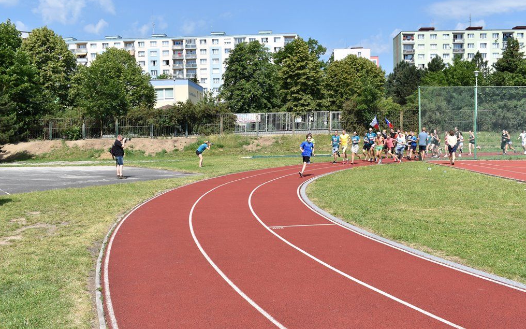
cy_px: 166
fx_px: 530
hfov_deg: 52.7
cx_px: 264
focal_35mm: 37
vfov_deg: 34.4
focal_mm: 24
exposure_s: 1/250
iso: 100
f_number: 8
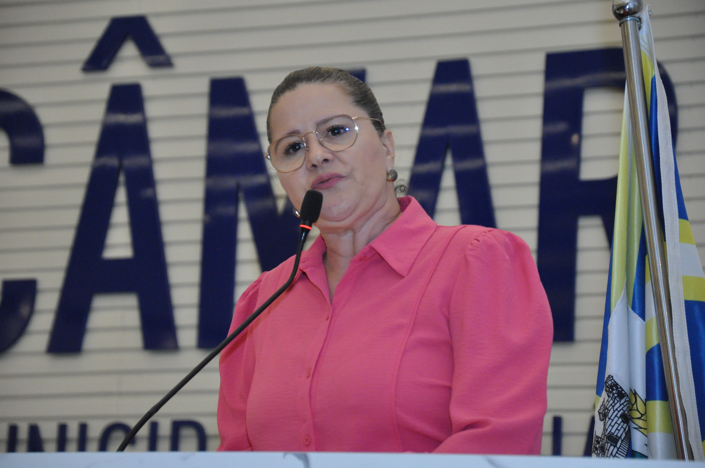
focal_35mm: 158
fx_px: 3081
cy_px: 234
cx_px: 352
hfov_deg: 13.1
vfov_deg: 8.7
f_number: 5.6
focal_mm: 105
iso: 2500
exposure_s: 1/160
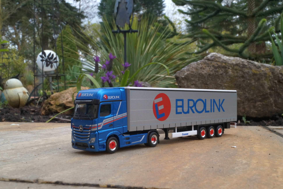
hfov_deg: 45.4
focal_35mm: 43
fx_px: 338
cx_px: 144
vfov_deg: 31.2
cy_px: 96
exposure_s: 1/60
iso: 800
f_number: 22
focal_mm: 28
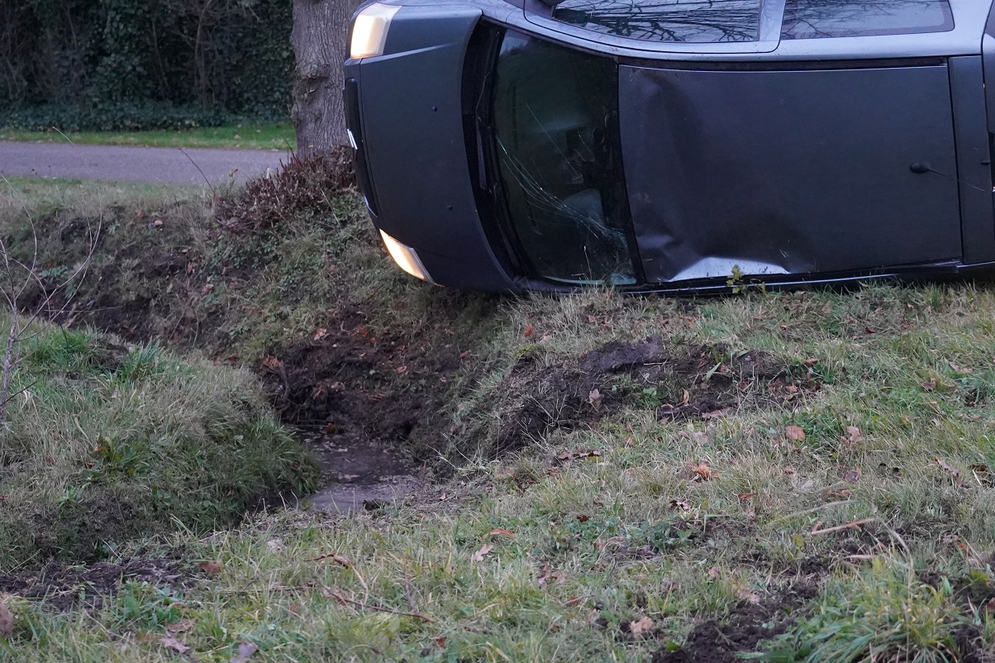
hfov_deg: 29.8
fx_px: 1851
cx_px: 697
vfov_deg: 20.1
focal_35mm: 67
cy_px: 168
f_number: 4
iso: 6400
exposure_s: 1/160
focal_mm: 42
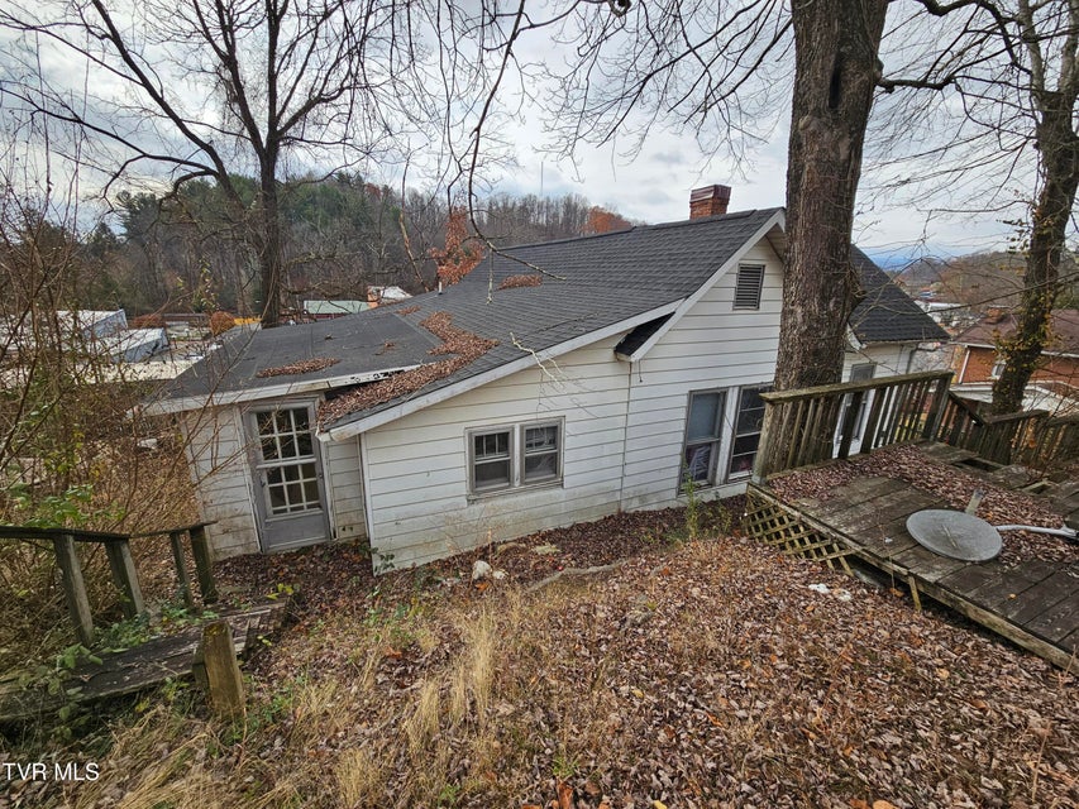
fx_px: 405
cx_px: 540
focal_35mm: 13
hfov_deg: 106.2
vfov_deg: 89.9
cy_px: 404
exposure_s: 1/1000
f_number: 2.2
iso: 50
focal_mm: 2.2
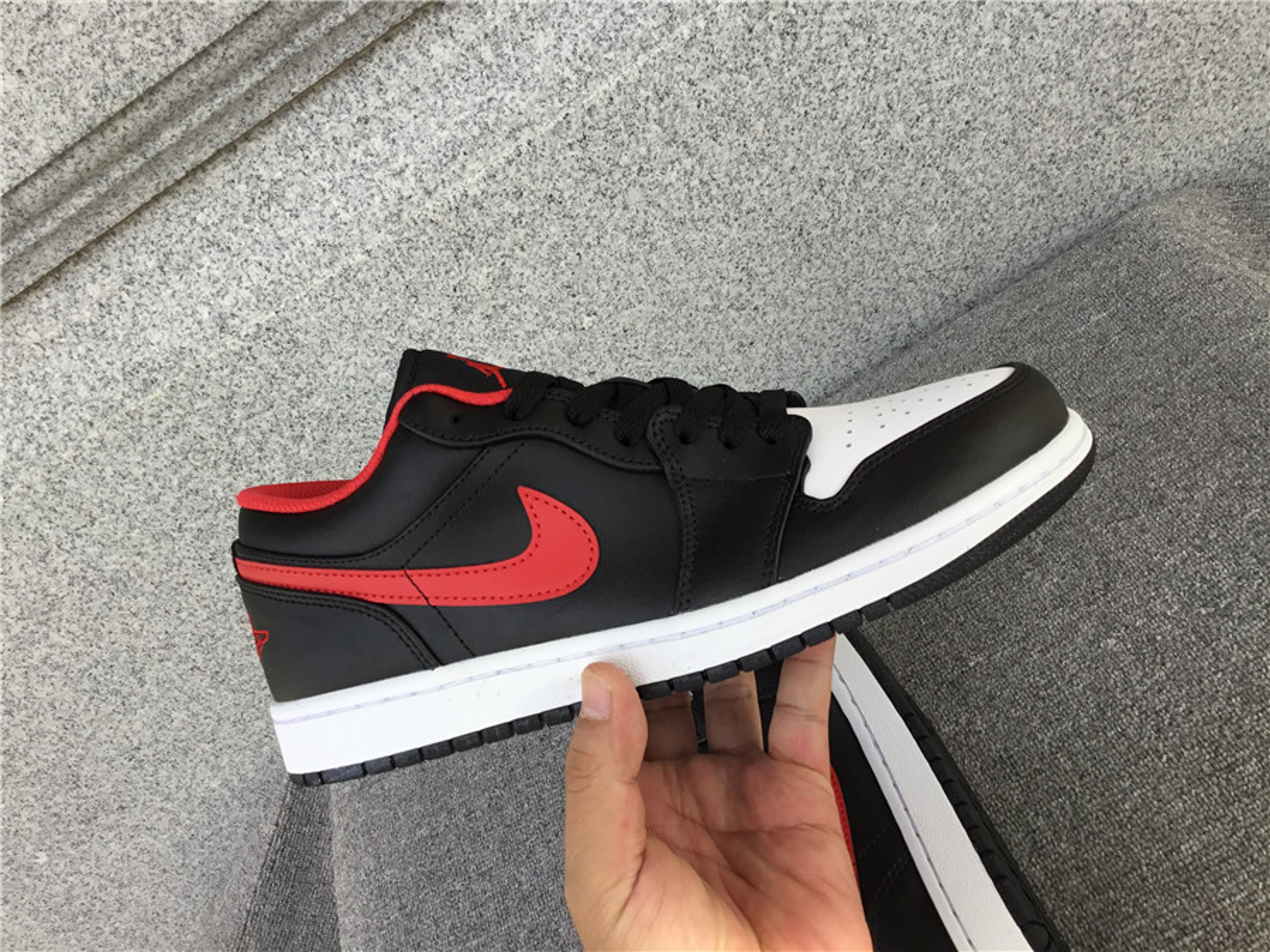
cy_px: 476
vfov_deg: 45.4
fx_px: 1137
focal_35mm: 31
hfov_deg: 58.4
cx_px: 635
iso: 25
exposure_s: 1/184
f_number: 2.4
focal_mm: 3.3
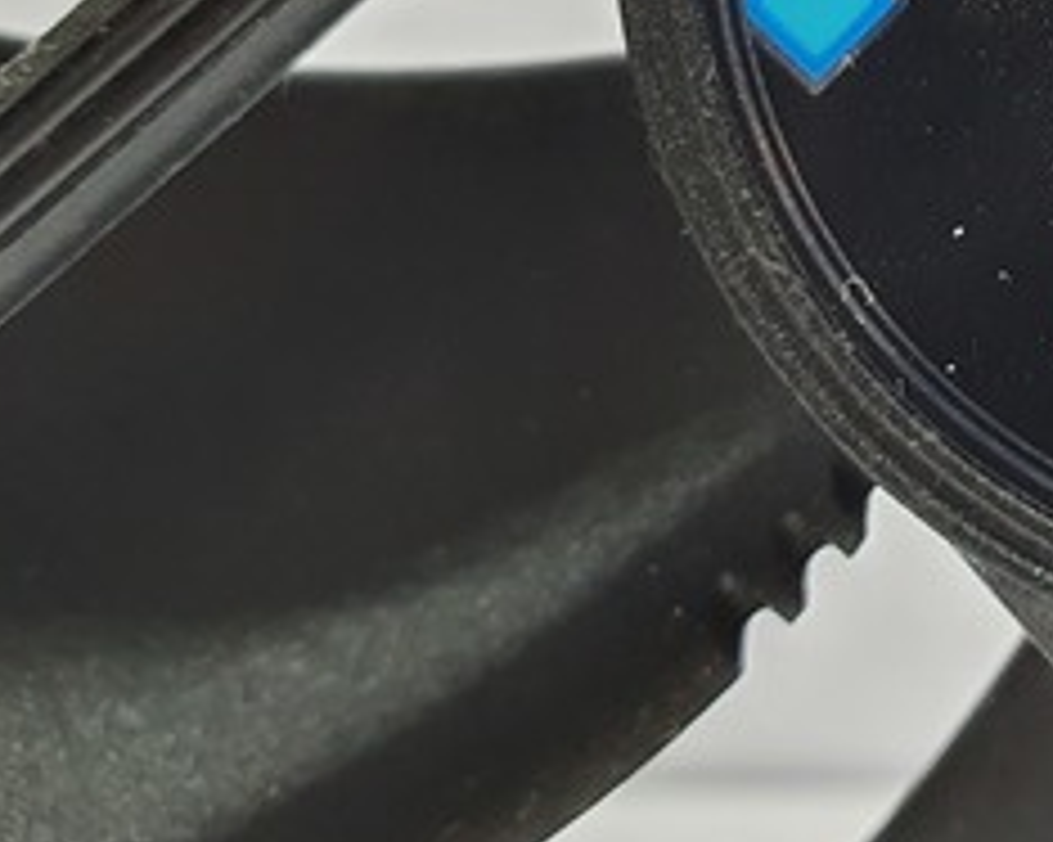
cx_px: 1359
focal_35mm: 78
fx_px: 2430
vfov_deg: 18.7
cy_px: -140
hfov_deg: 22.0
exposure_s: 1/40
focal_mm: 4.32
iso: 320
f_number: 2.4
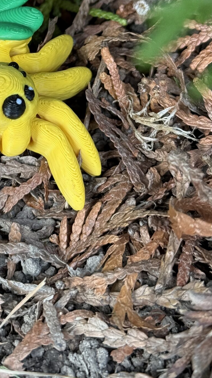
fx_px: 980
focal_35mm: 98
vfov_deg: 21.4
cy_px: 60
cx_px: -2
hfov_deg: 12.2
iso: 80
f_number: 1.78
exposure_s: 1/354
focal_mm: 6.76
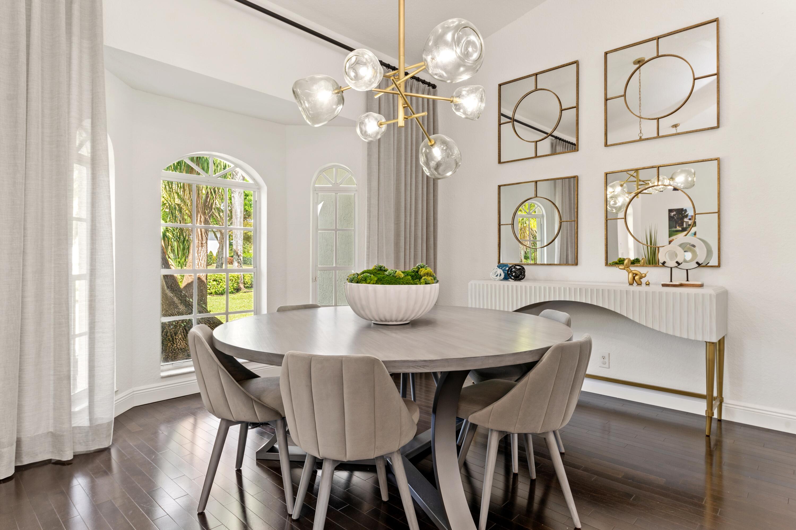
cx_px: 398
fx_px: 442
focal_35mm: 20
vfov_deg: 61.9
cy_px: 265
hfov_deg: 84.0
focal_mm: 20
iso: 100
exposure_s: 1/2.5
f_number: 8
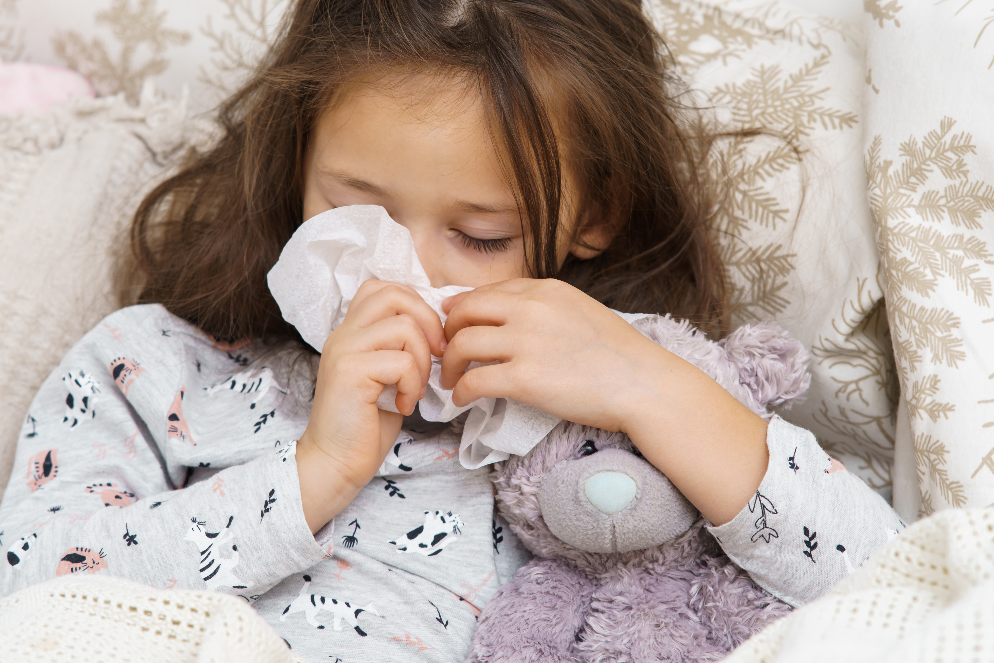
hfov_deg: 13.2
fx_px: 4296
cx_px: 469
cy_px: 270
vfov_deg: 8.8
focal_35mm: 156
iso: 100
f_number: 4
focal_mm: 85
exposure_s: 1/125
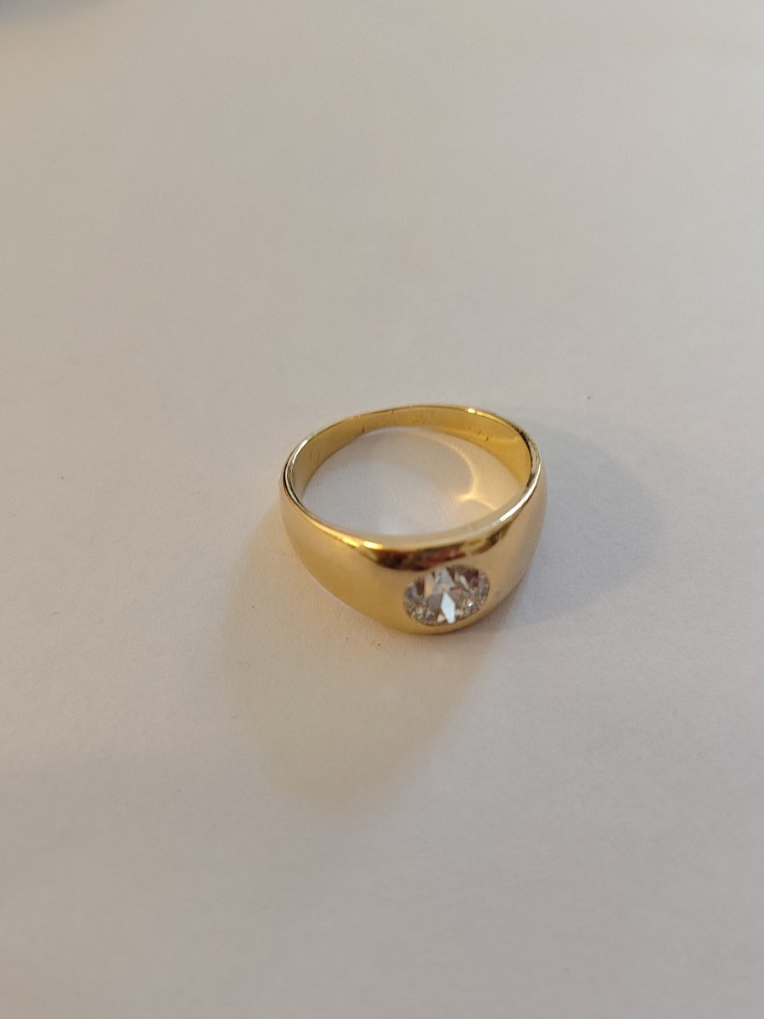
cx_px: 382
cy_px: 510
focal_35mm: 35
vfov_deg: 52.6
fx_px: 1030
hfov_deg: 40.7
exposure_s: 1/33.3
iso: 769
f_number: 1.75
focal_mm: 5.25
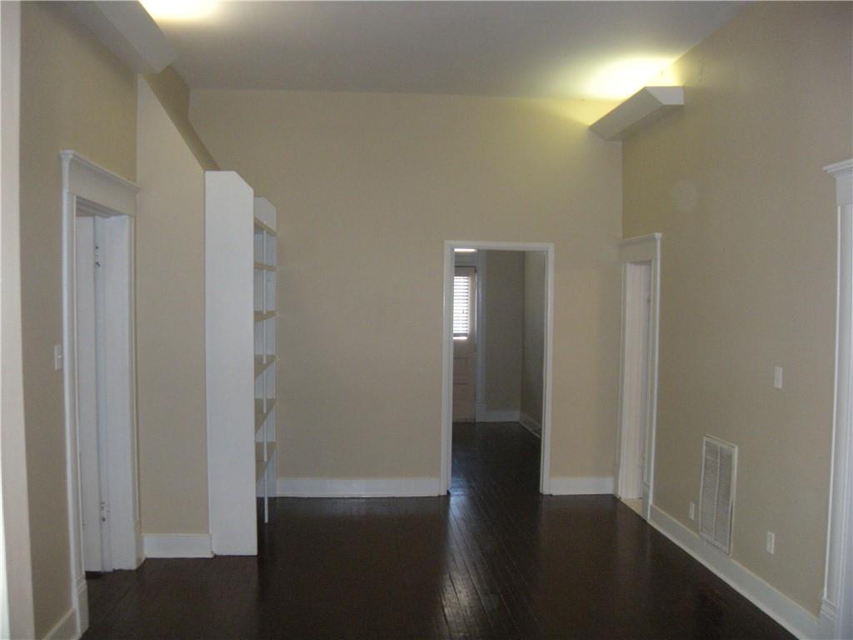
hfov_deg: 52.6
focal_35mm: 35
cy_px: 320
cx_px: 426
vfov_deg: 40.7
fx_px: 862
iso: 271
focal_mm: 5.9
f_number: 3.8
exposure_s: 1/31.8
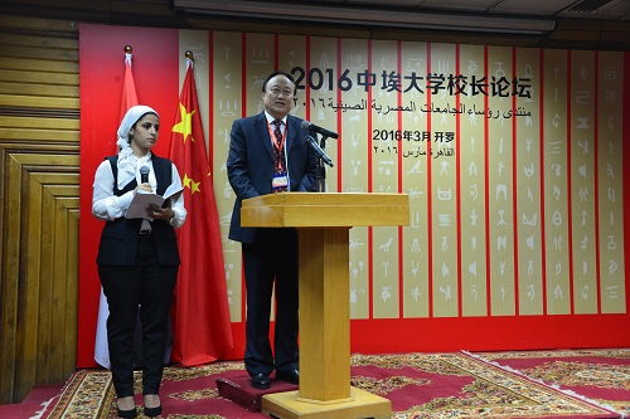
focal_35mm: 42
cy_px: 210
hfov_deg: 46.4
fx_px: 735
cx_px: 315
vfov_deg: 31.9
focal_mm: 42
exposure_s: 1/30
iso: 2000
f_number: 7.1
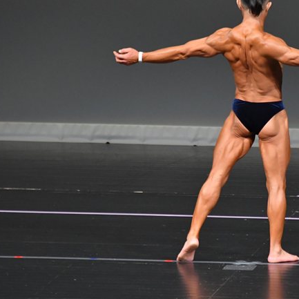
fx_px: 5130
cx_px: 259
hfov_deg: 3.3
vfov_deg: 3.3
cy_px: 144
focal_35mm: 525
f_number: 5.6
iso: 4000
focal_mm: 230
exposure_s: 1/400
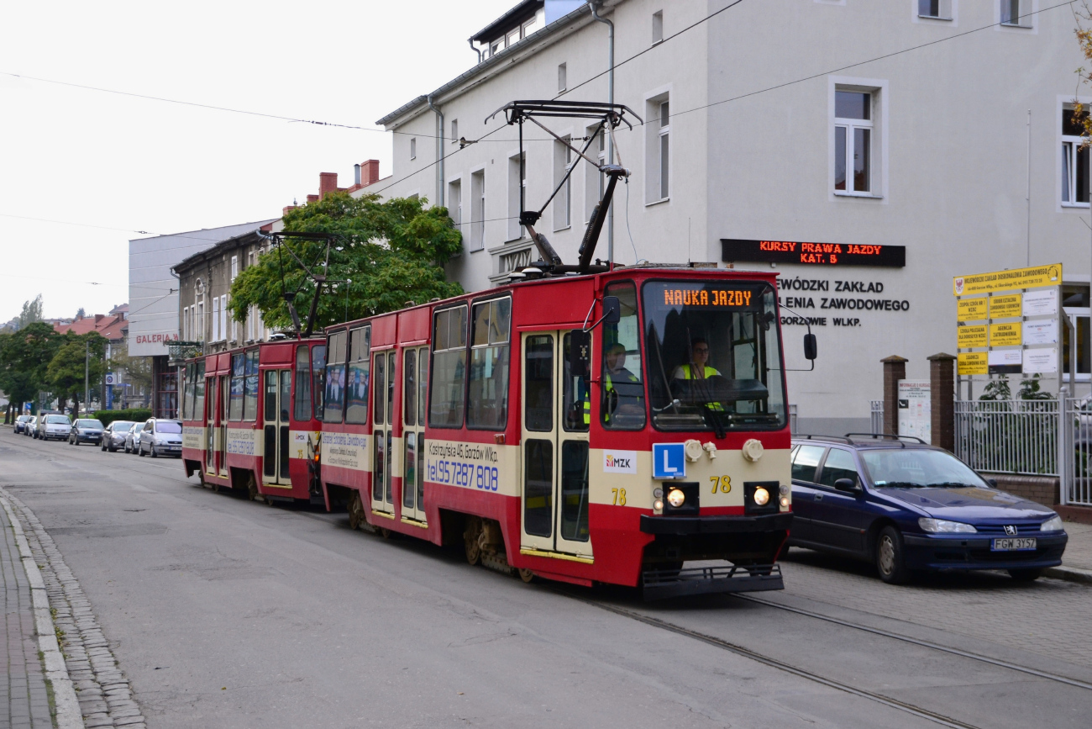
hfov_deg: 38.9
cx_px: 546
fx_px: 1547
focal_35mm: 51
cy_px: 364
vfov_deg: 26.5
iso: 400
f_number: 5
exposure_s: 1/500
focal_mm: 34
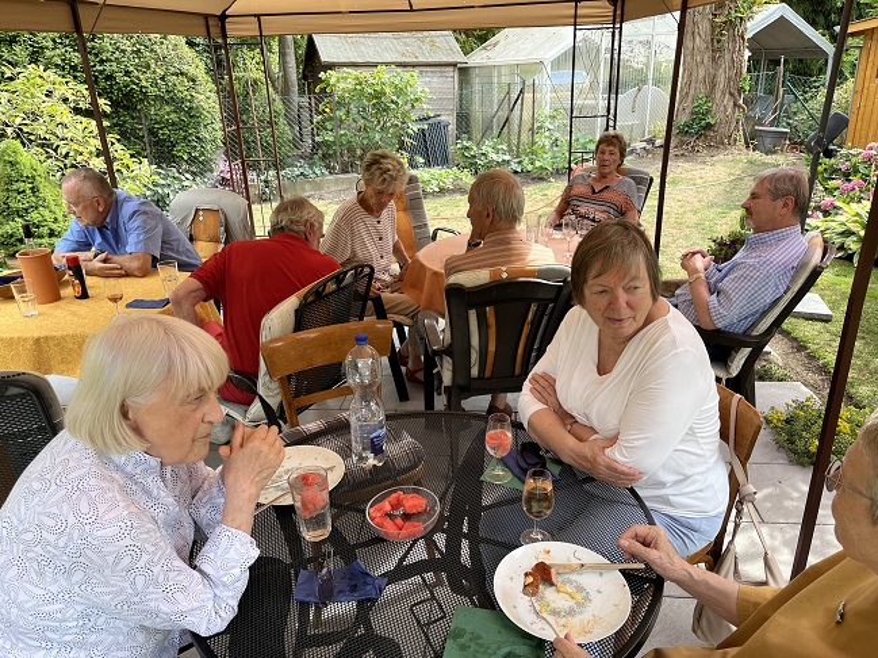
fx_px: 659
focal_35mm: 26
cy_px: 329
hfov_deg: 67.3
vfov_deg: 53.0
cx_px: 439
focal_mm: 5.1
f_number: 1.6
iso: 50
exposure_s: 1/394
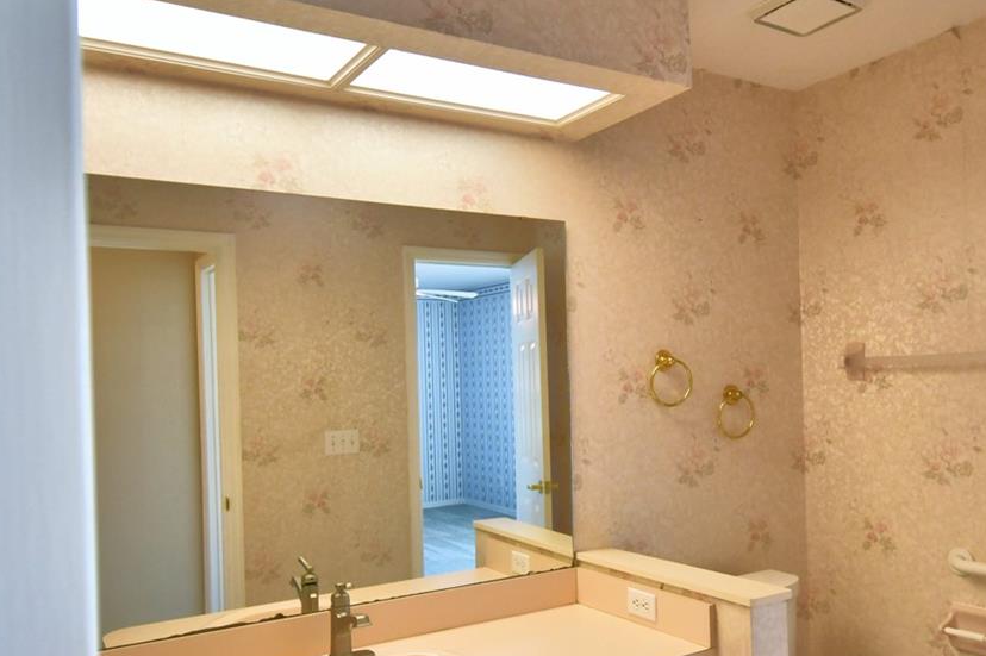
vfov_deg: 44.7
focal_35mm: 29
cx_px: 560
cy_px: 386
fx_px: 794
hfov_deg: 63.4
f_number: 4.5
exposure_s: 1/50
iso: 400
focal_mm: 10
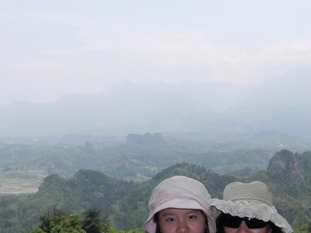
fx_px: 485
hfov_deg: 35.4
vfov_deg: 27.0
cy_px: 141
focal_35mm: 54
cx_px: 118
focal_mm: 5.9
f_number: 7.1
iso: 160
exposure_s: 1/364
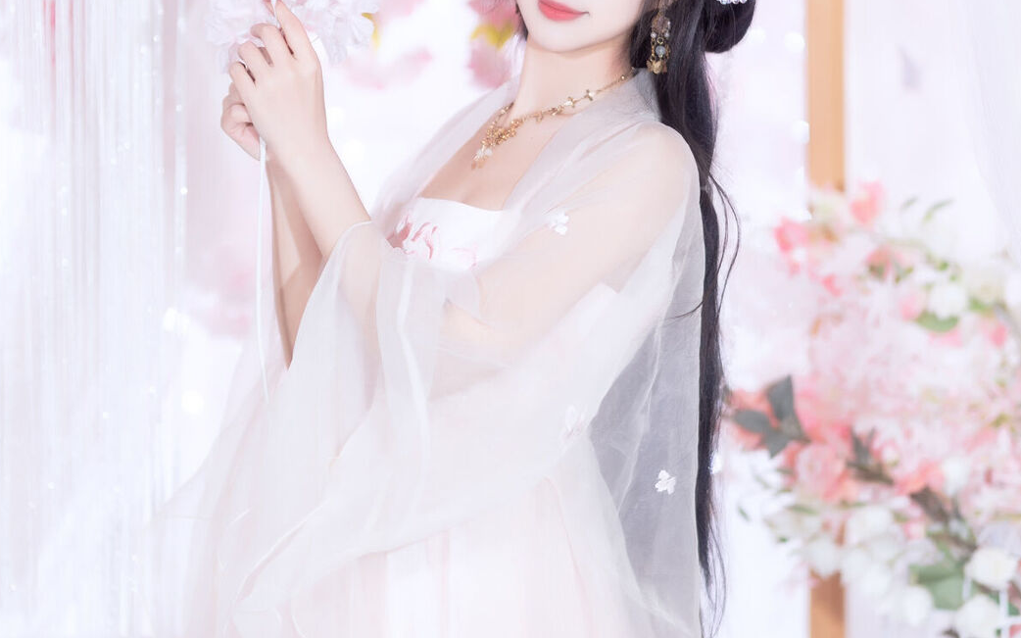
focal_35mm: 131
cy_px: 211
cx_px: 508
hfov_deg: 15.9
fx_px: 3645
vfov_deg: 10.0
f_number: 1.4
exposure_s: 1/400
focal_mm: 85
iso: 200
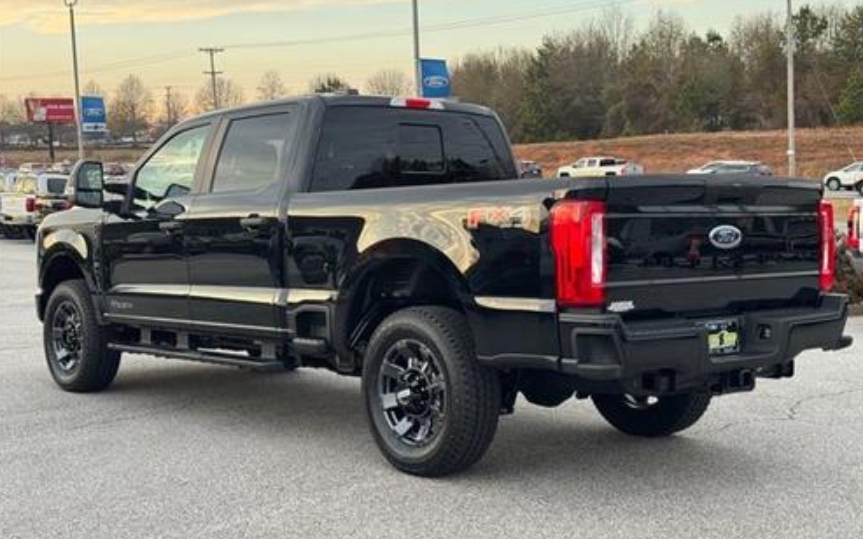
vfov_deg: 24.9
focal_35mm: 52
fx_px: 1223
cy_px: 262
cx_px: 431
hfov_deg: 38.9
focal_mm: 6.76
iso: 64
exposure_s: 1/196
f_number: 1.78
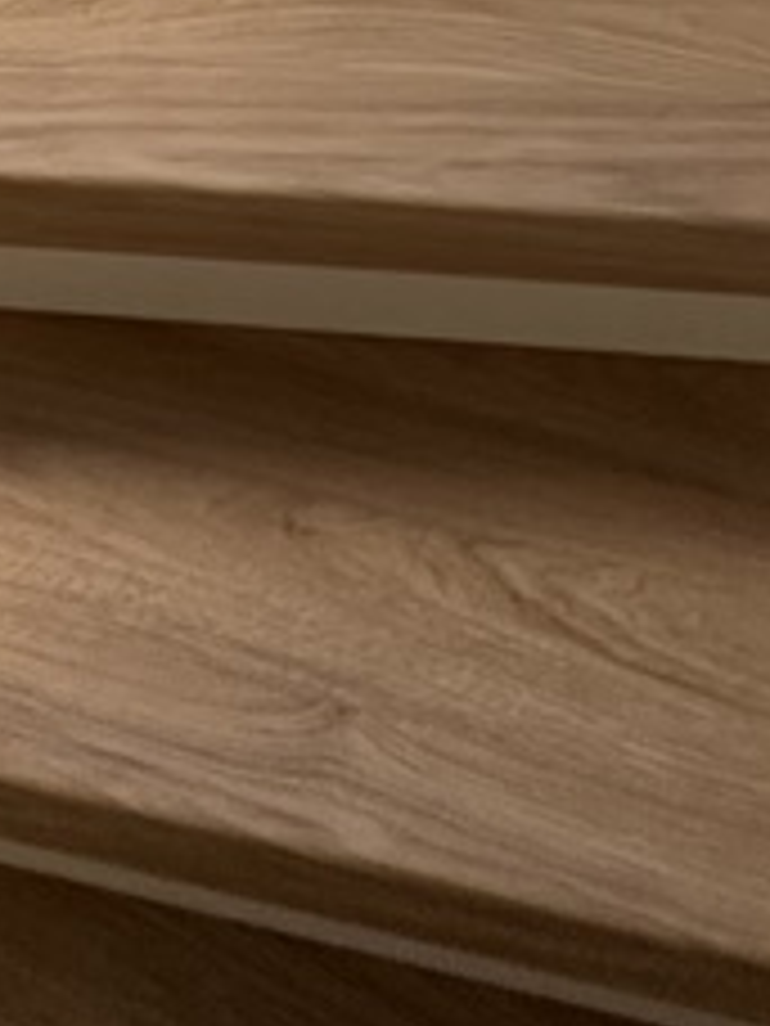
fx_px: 1869
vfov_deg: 18.4
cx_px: 72
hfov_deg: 22.7
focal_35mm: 63
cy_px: -1080
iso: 400
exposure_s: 1/50
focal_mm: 2.22
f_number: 2.2
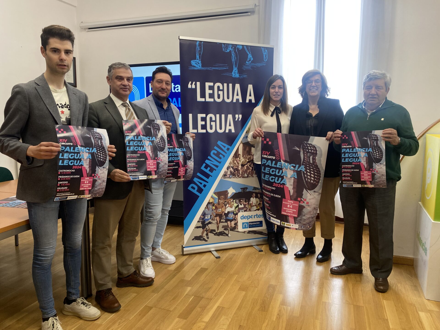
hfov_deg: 67.3
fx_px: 330
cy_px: 165
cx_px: 220
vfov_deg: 53.1
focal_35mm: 26
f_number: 1.8
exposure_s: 1/100
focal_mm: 4.25
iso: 80
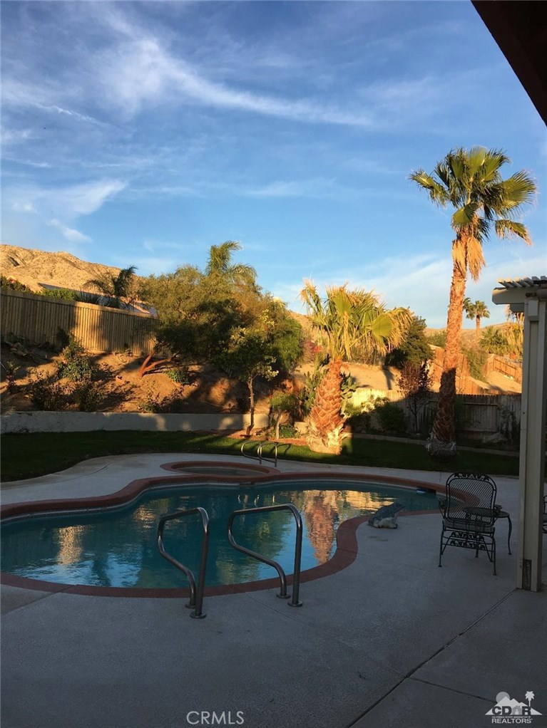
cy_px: 364
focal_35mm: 29
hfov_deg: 48.2
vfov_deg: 61.6
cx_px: 274
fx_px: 611
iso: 25
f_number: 2.2
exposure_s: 1/499
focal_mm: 4.15
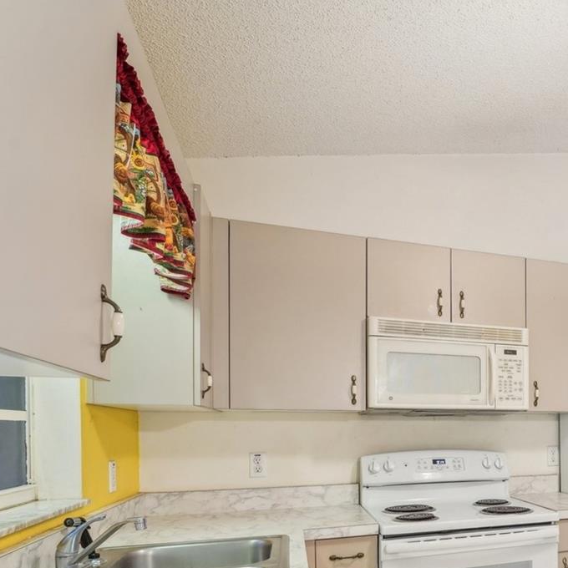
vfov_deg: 54.4
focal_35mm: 28
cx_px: 535
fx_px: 520
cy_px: 431
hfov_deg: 49.5
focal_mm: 14
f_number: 8
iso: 400
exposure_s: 1/5
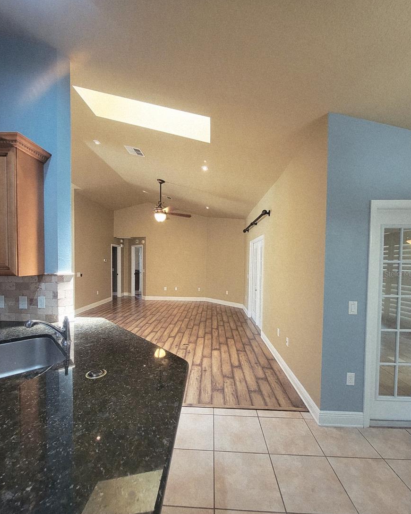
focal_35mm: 14
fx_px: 213
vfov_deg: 100.6
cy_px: 274
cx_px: 206
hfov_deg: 88.0
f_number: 2.2
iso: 320
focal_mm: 2.2
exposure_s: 1/60
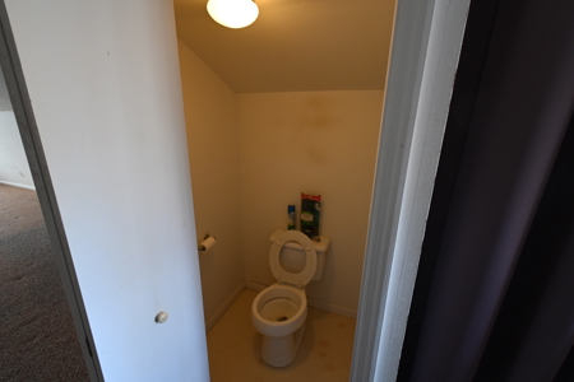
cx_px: 287
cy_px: 191
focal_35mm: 15
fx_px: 239
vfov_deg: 77.3
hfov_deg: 100.4
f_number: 4.5
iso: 560
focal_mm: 10
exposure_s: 1/15
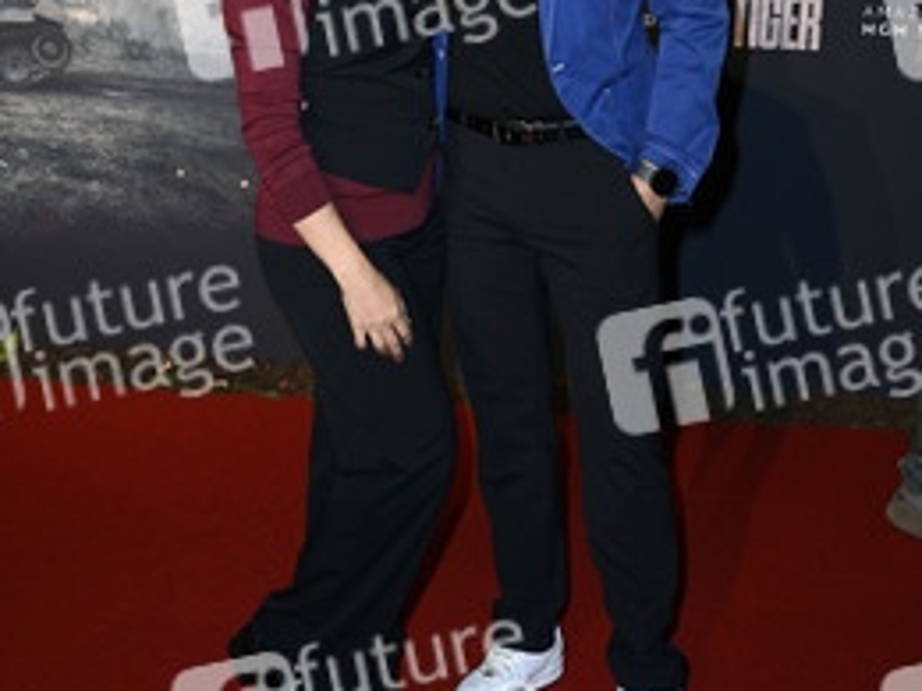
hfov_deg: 29.8
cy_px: 174
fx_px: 1731
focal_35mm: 65
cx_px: 457
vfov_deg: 22.4
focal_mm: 44
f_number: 5
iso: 500
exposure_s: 1/250
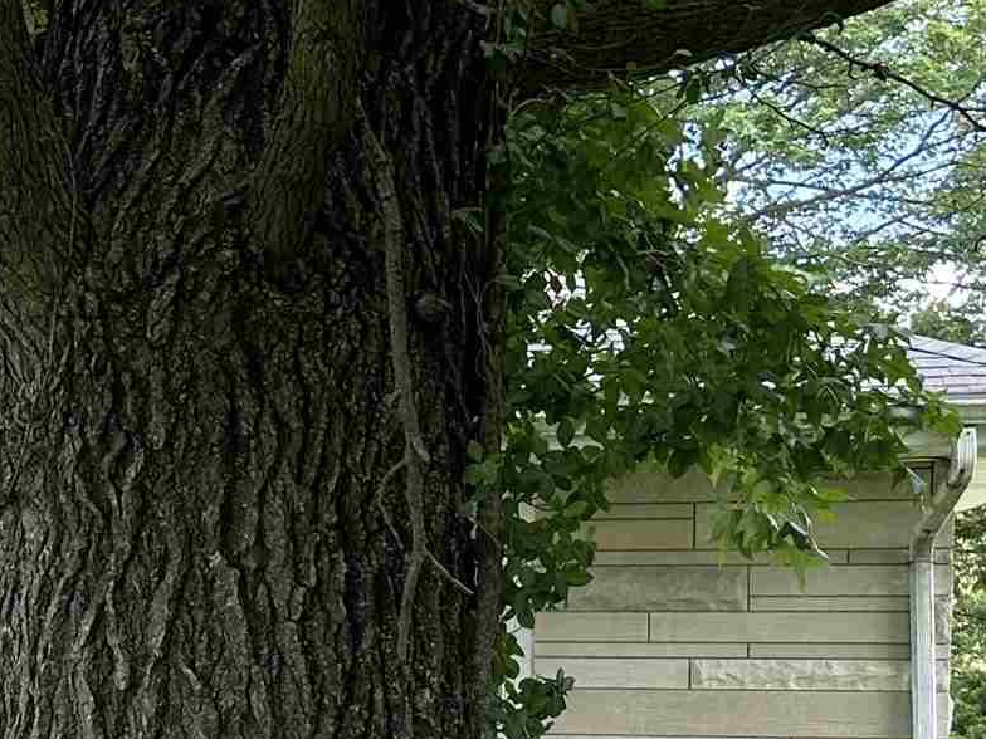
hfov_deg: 18.1
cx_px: -581
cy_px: 714
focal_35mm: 94
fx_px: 2677
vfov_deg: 15.5
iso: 80
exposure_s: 1/330
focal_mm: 6.86
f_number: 1.78
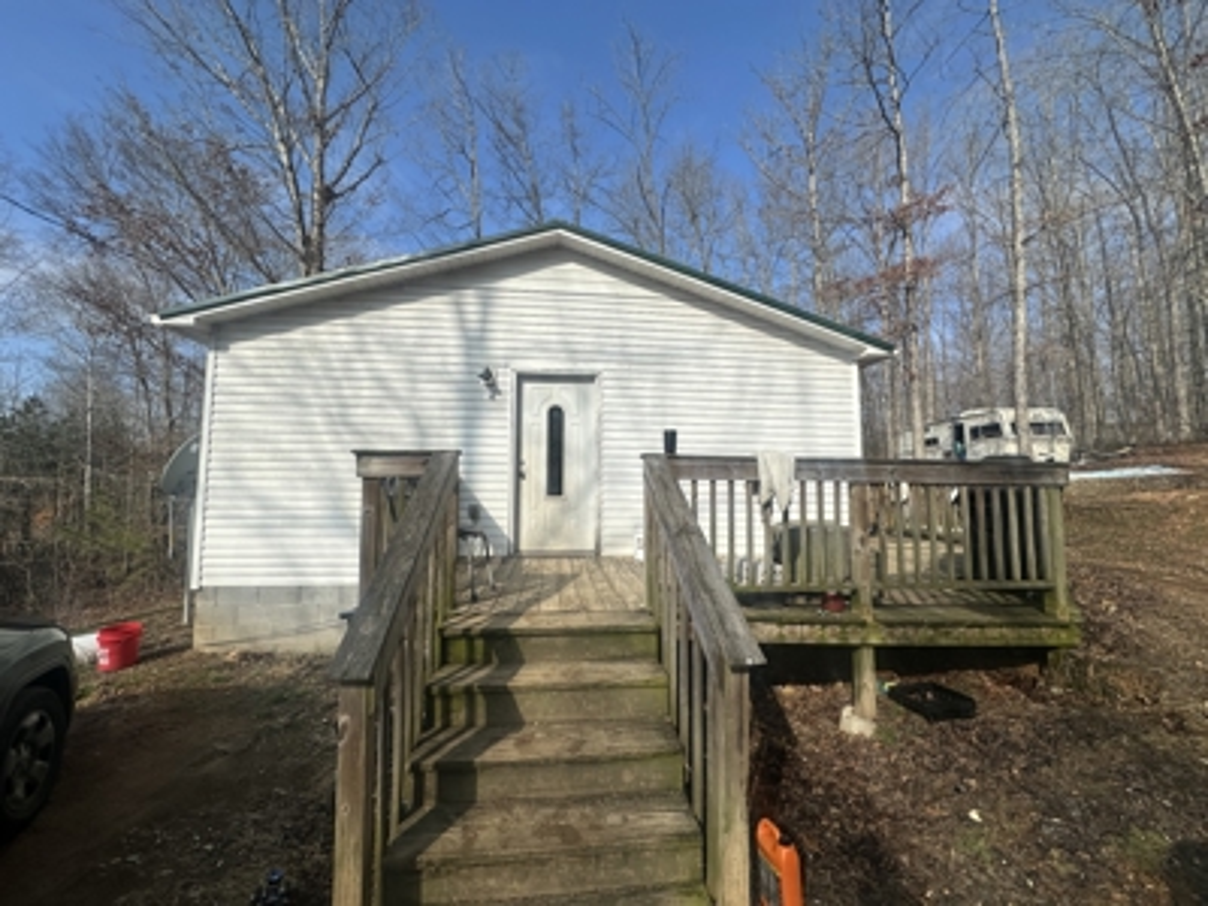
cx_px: 604
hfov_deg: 102.1
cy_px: 453
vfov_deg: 85.7
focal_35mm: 14
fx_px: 489
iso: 40
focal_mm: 2.22
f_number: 2.2
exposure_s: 1/2959
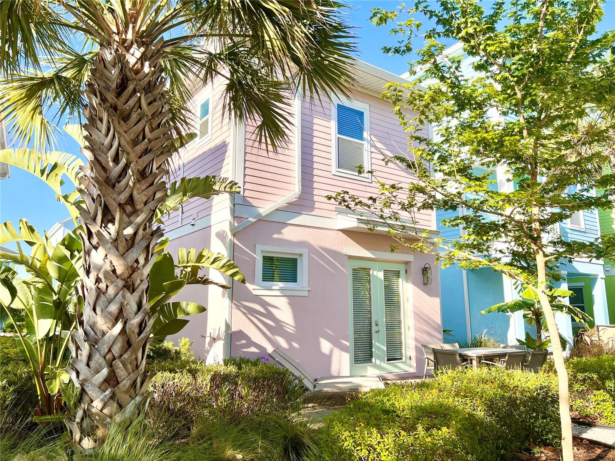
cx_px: 308
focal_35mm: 26
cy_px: 230
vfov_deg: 53.1
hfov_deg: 67.3
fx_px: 462
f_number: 1.5
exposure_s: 1/2404
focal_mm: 5.7
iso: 50
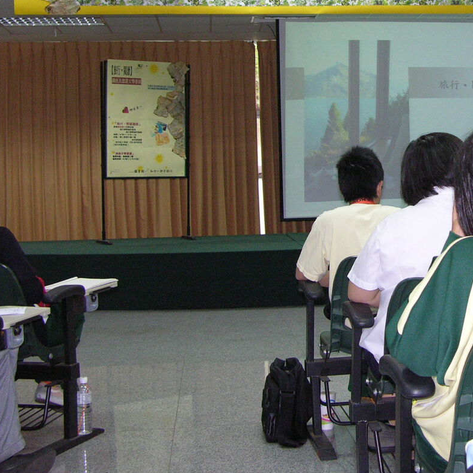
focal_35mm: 63
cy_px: 128
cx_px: 427
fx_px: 974
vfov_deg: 27.0
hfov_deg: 26.4
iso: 200
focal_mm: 8.9
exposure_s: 1/60.1
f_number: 2.8
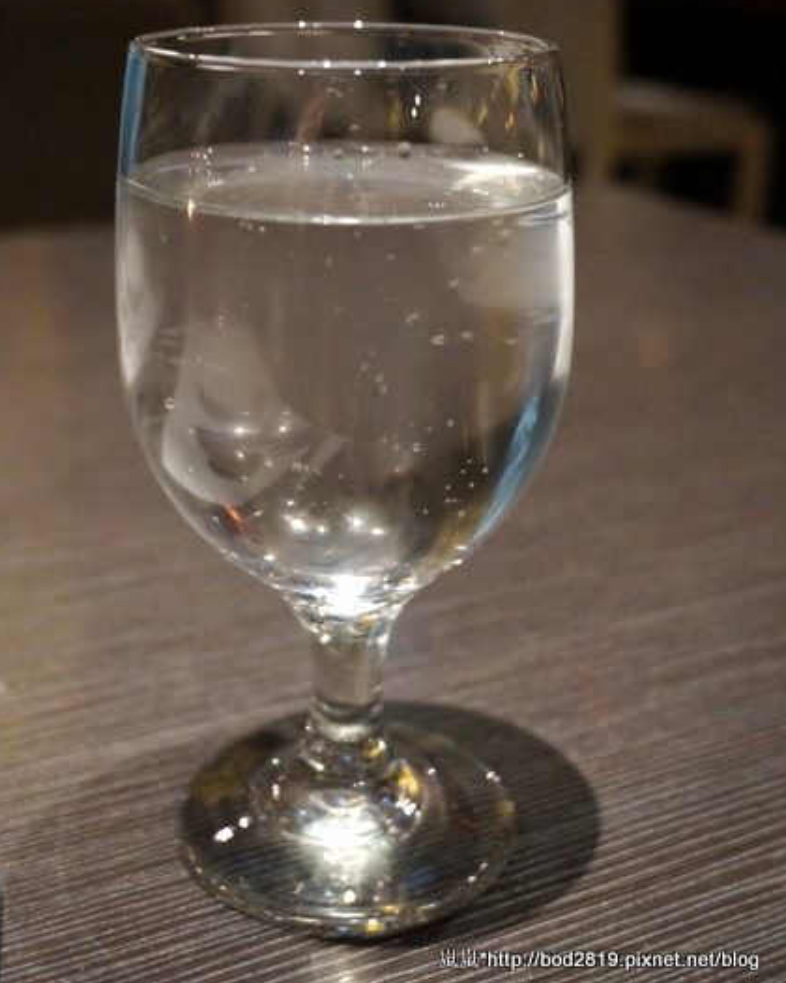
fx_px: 1396
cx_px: 392
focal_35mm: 48
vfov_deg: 38.6
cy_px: 397
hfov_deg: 31.5
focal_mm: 28
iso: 3200
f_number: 4.5
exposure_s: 1/25
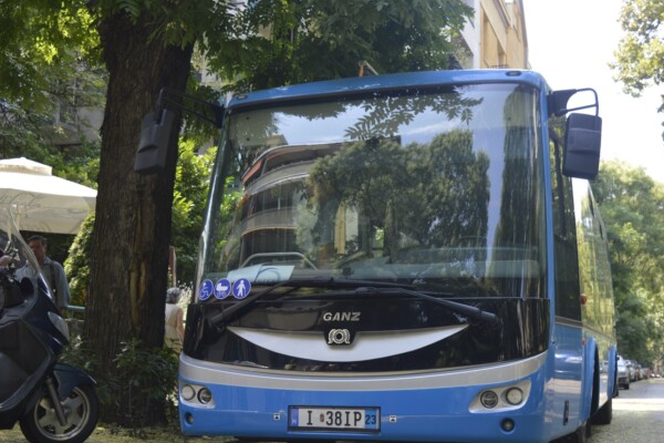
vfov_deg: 27.5
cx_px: 378
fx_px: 904
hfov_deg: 40.3
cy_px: 255
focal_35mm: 49
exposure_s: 1/125
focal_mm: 28
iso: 100
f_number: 5.6
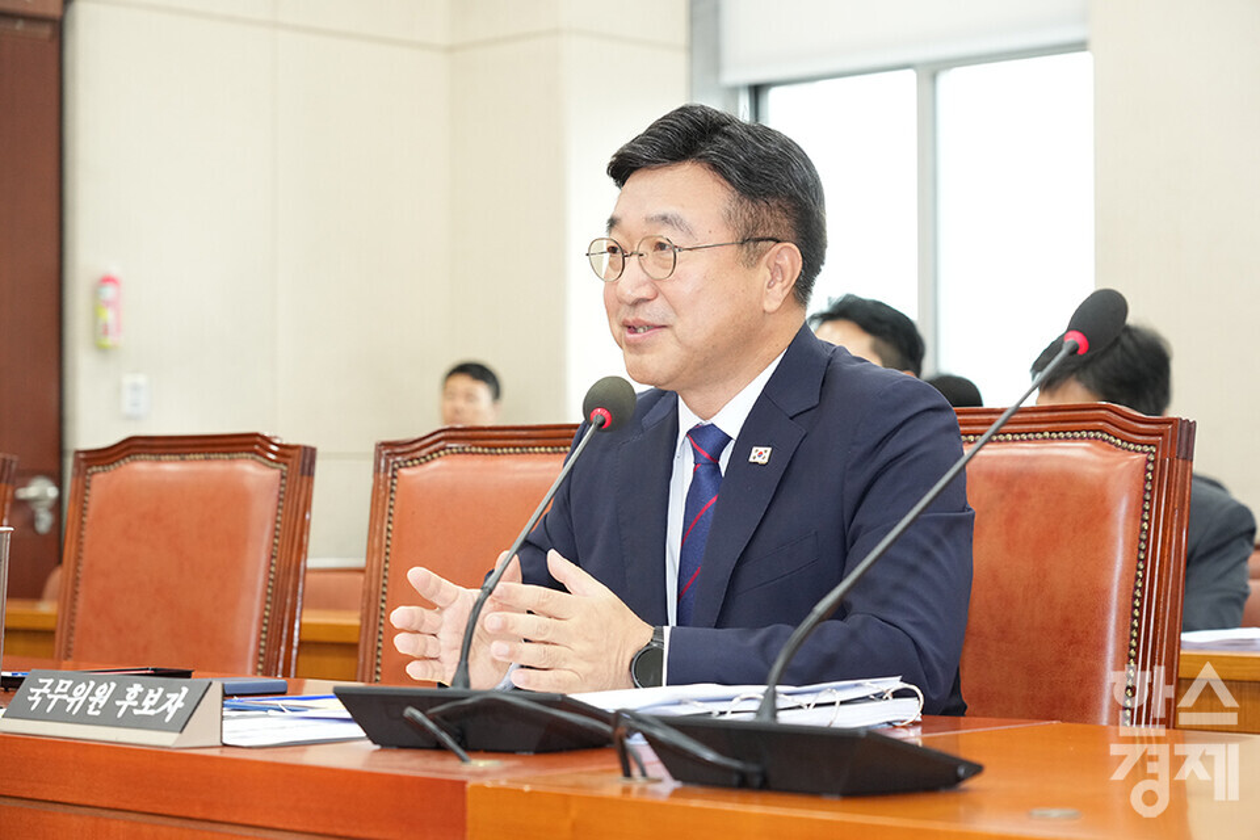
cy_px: 420
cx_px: 630
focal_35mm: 84
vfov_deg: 16.3
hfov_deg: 24.2
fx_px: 2940
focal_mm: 84
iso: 2500
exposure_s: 1/125
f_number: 5.6
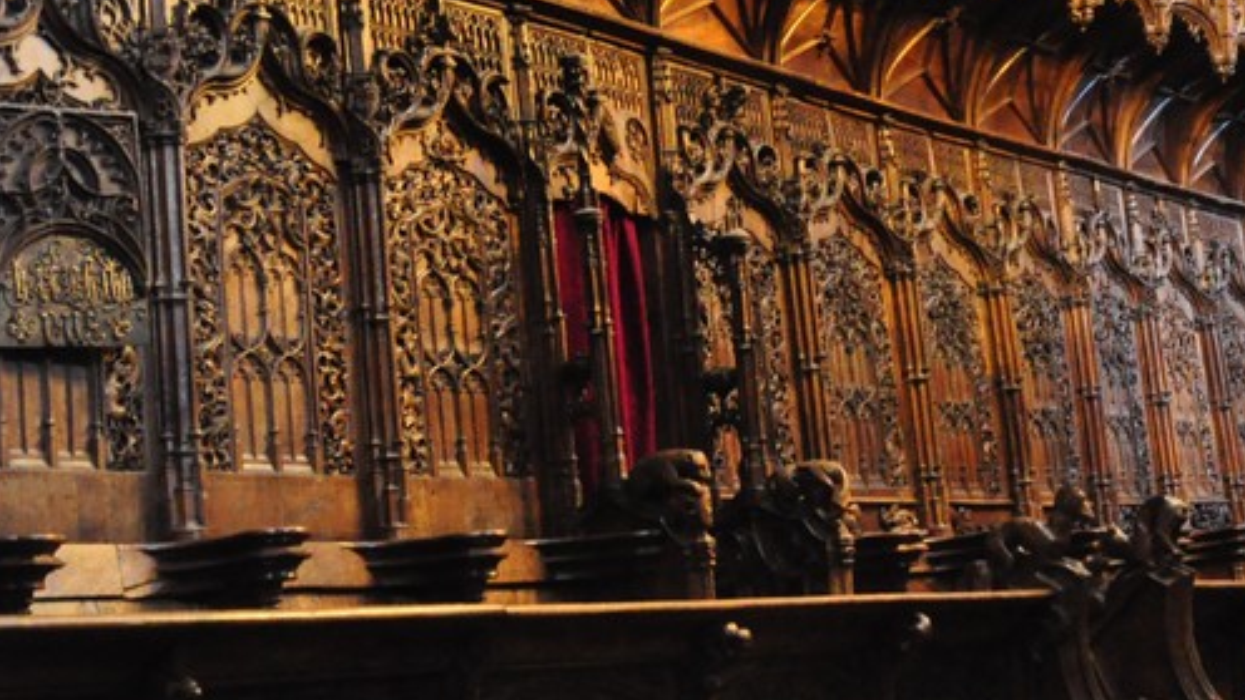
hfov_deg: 30.6
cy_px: 411
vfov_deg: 17.7
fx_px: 2248
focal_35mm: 68
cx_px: 881
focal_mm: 21
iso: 3200
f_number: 3.5
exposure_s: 1/20
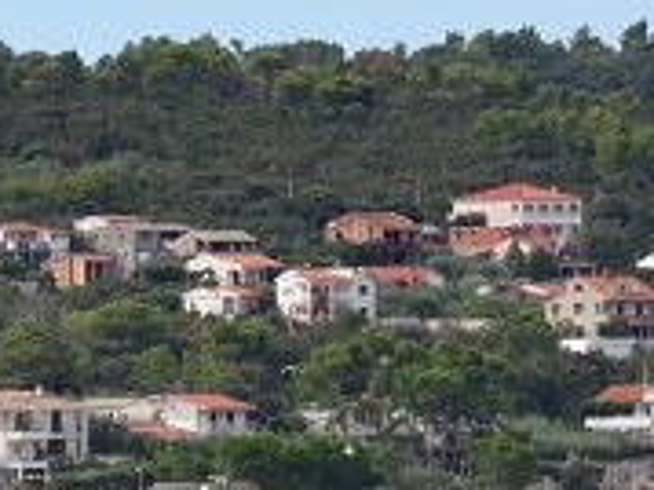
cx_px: 318
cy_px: 208
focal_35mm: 685
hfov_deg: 2.9
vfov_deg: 2.2
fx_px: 12927
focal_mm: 85
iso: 1100
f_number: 4.5
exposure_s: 1/8000
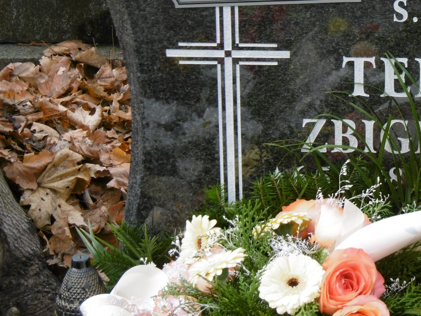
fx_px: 1581
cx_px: 380
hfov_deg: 15.0
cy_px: 56
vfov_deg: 11.4
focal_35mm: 130
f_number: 4.4
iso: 100
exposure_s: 1/100
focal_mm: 12.1
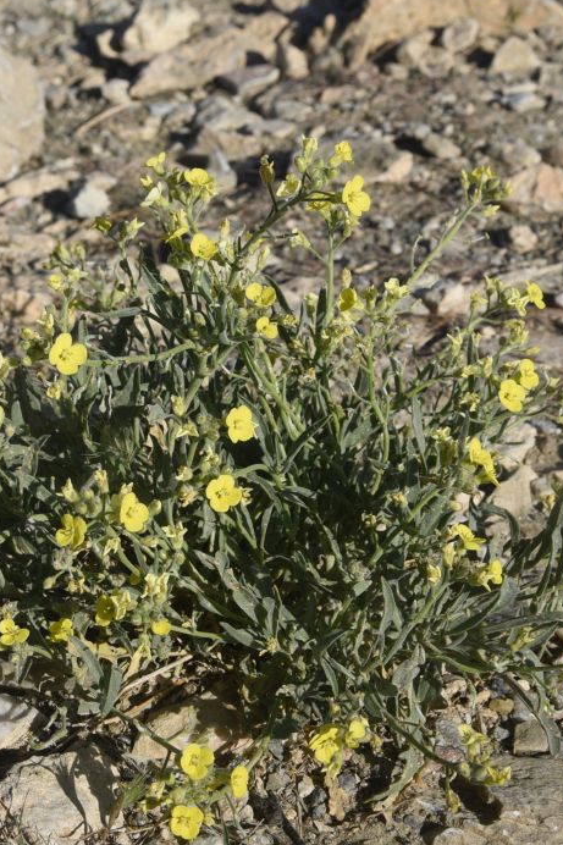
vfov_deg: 21.7
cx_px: 142
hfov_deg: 14.5
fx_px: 2206
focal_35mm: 94
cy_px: 360
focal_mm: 50
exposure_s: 1/200
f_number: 14
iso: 125
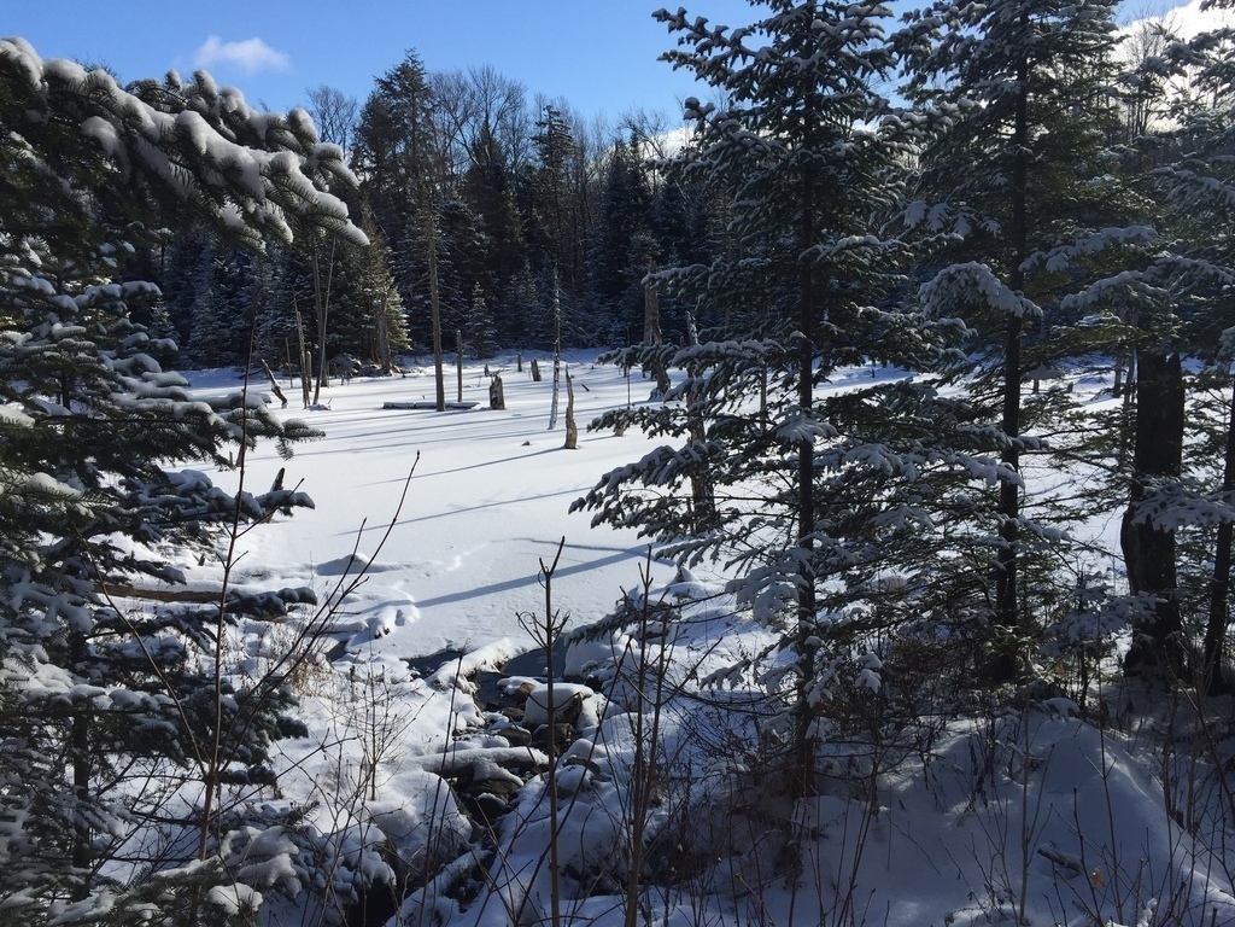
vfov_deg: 48.2
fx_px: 1035
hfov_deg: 61.7
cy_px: 464
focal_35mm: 29
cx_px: 618
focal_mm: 4.15
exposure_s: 1/2639
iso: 32
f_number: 2.2
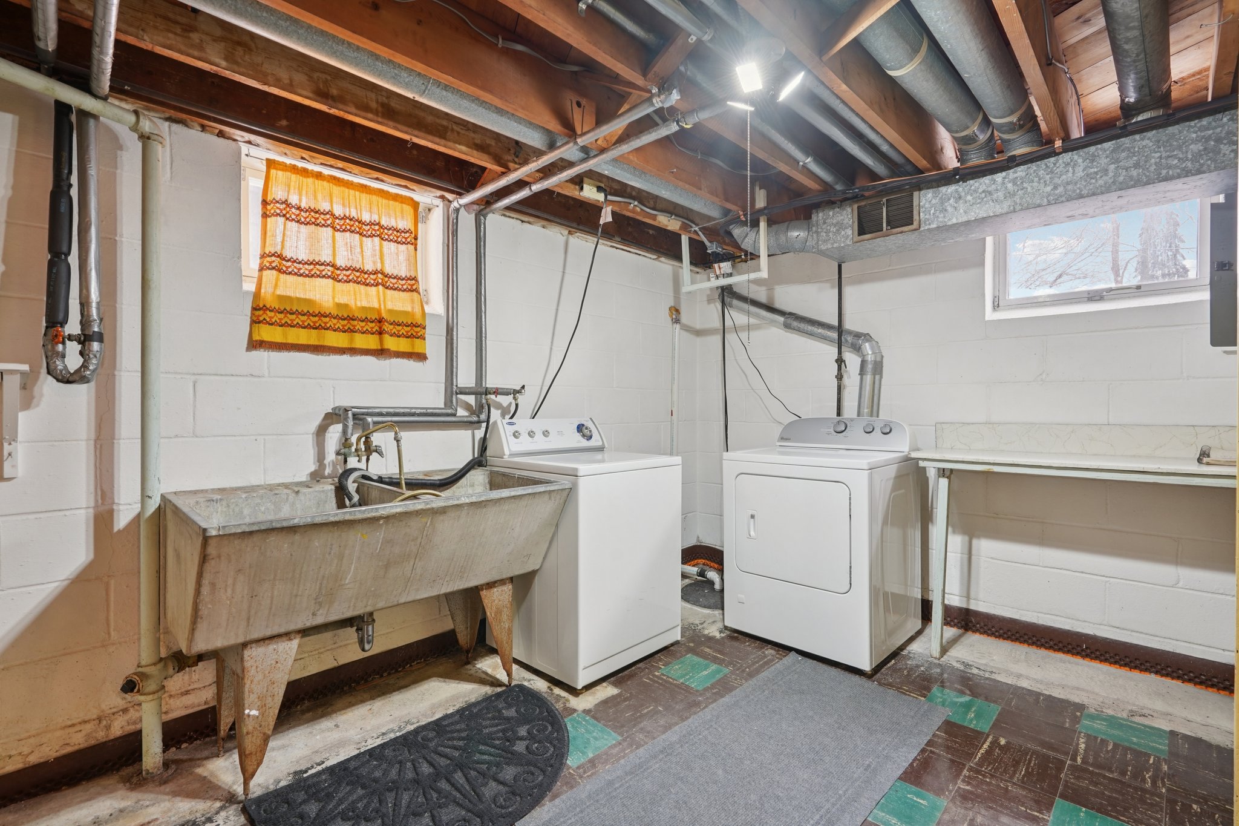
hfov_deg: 96.7
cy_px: 413
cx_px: 620
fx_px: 551
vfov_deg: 73.7
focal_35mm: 16
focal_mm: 16
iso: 400
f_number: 8
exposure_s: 1/8
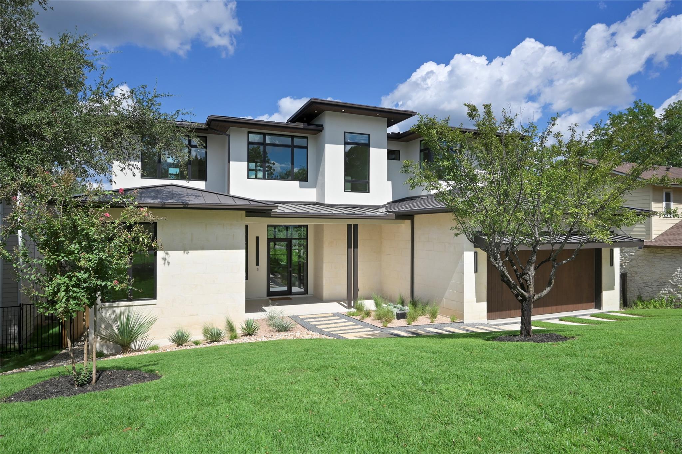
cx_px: 341
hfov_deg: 79.9
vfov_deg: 58.3
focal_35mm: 22
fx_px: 407
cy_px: 227
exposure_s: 1/5000
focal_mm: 21.5
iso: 800
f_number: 8
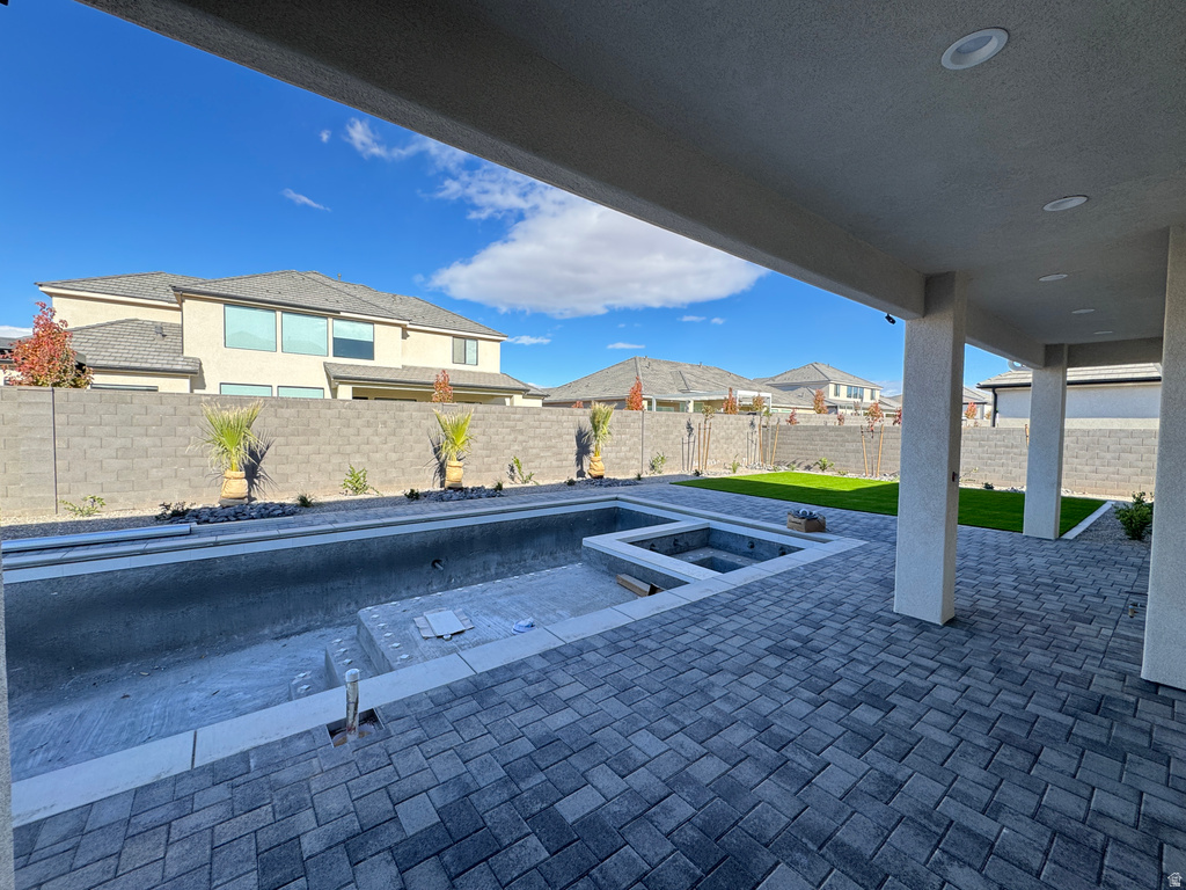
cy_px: 445
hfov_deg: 102.1
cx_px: 593
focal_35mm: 14
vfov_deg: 85.7
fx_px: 480
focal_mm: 2.22
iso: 40
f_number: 2.2
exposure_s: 1/448
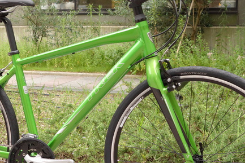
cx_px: 80
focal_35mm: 85
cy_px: 109
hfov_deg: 23.8
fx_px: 579
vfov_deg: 16.1
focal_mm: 17.18
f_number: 5.6
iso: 800
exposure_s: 1/160
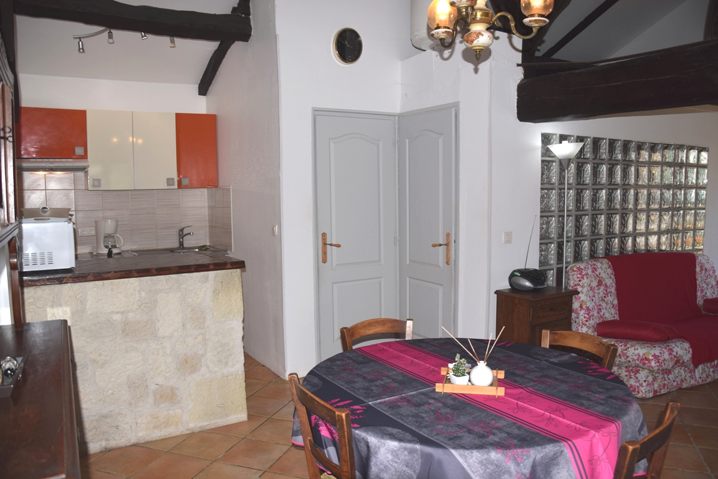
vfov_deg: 47.9
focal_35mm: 27
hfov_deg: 67.4
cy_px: 240
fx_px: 538
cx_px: 359
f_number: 3.5
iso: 100
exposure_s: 1/200
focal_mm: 18
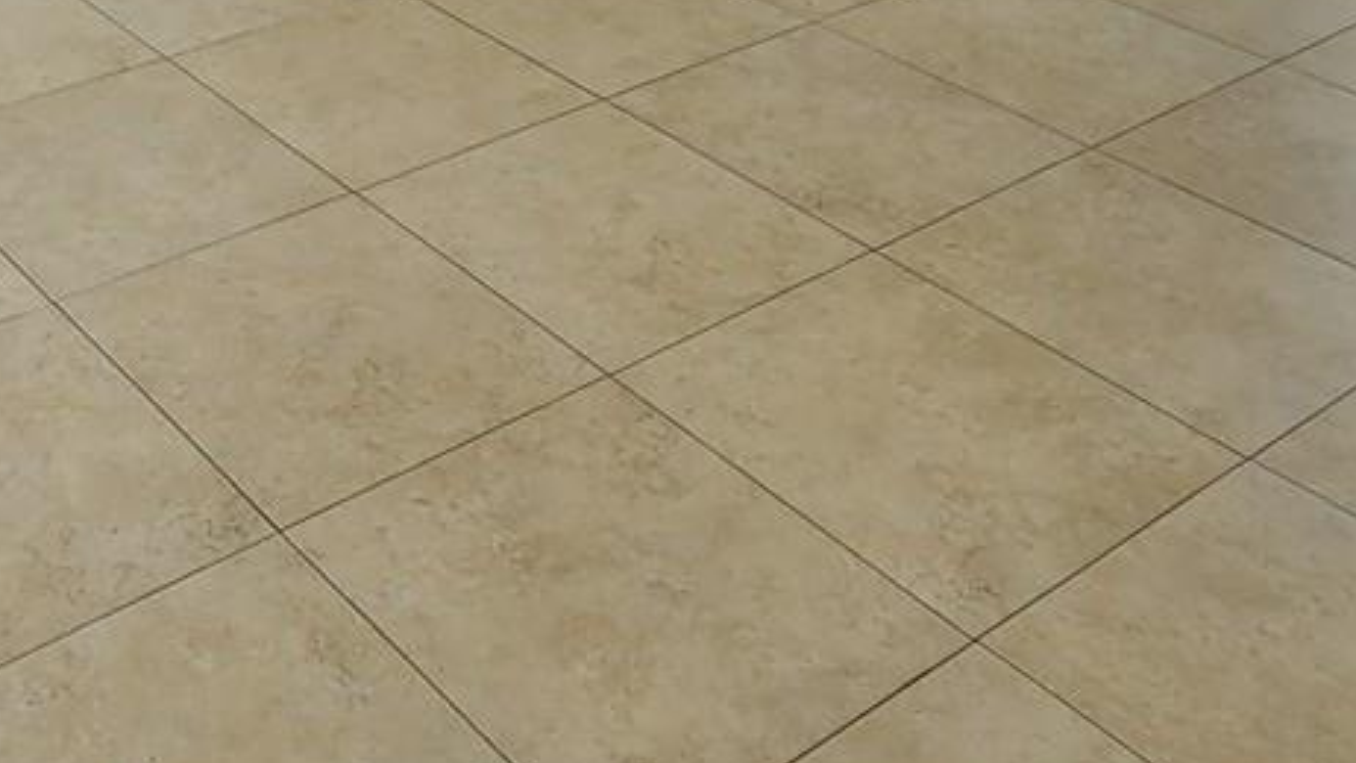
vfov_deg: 19.9
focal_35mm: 49
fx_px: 1762
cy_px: -487
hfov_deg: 38.7
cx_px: 94
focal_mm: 2.2
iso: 64
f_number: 2.2
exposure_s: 1/120
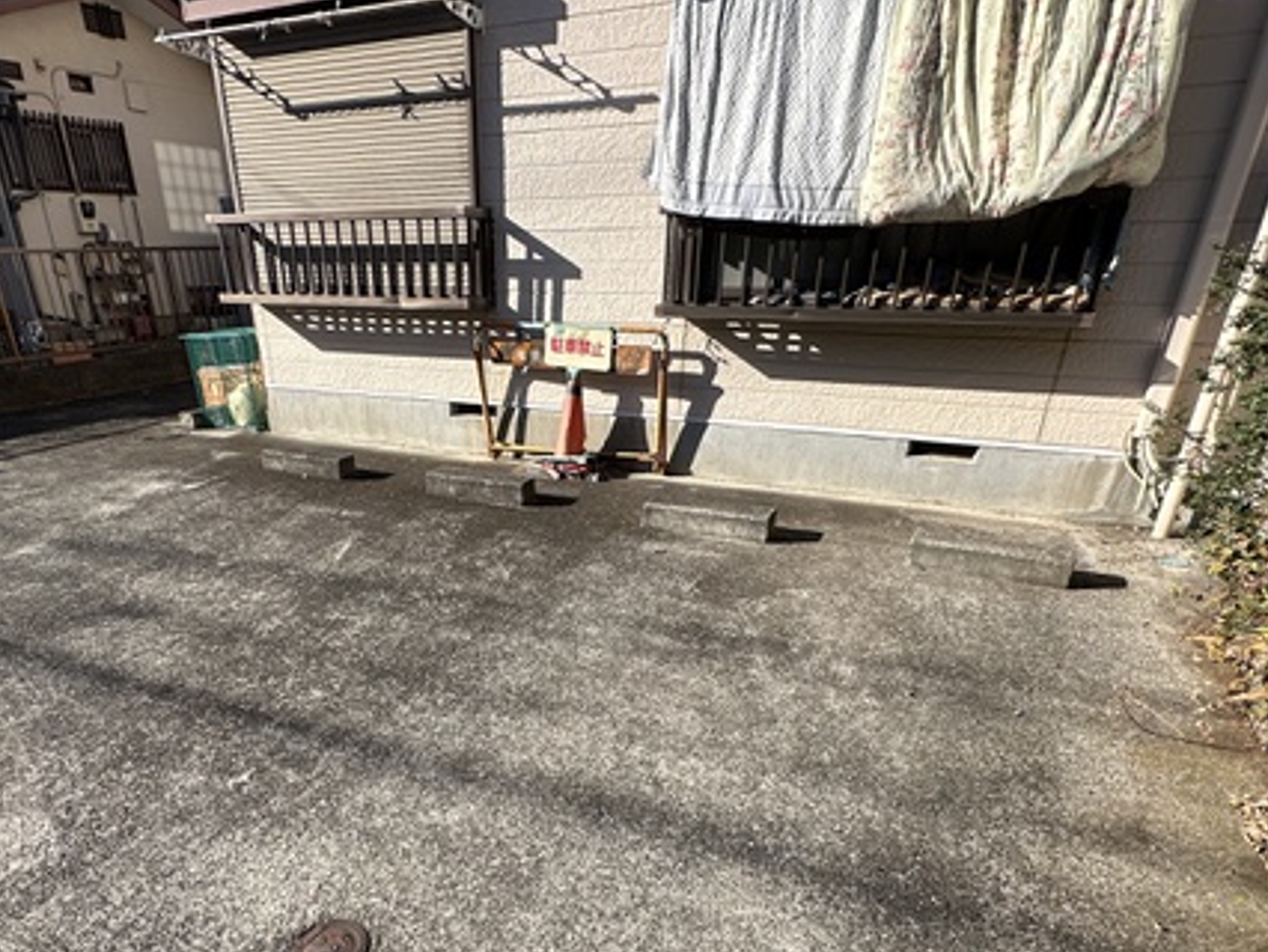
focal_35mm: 23
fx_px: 843
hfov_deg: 73.4
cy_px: 710
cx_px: 536
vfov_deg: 56.2
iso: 50
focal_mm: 2.22
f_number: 2.2
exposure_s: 1/1114
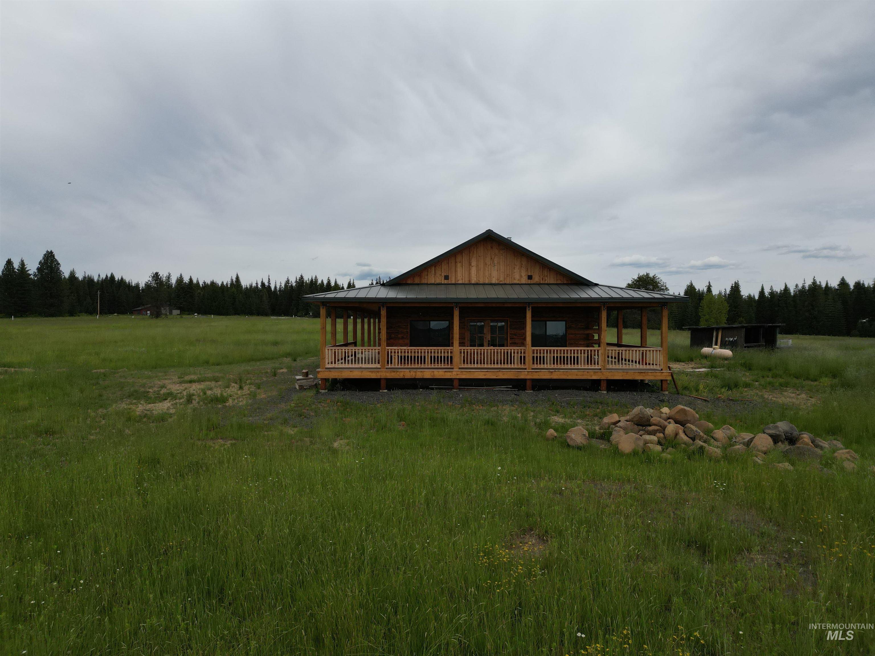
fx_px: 607
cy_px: 328
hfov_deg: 71.6
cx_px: 438
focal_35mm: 24
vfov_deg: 56.8
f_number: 1.7
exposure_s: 1/4000
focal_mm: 6.72
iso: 100
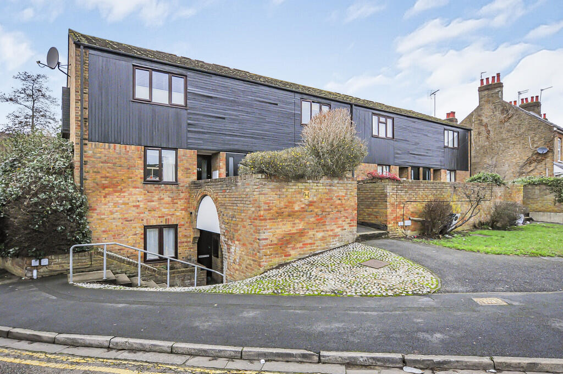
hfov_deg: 81.3
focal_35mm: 21
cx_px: 282
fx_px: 328
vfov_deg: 59.4
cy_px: 187
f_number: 5.6
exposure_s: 1/200
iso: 720
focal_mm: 14
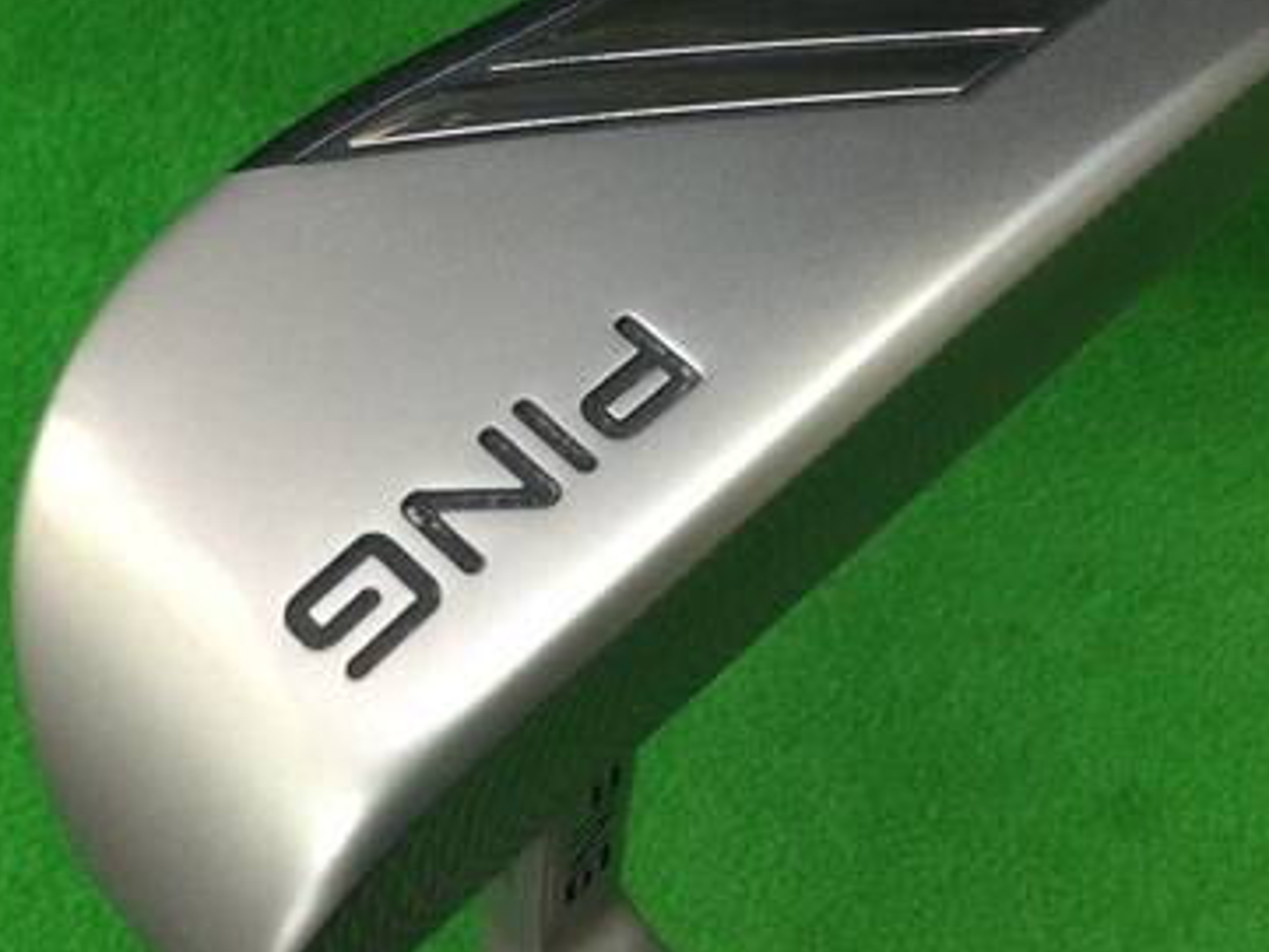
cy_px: 309
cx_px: 689
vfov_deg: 26.4
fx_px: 2017
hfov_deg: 34.9
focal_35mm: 55
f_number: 2.4
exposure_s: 1/30
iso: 100
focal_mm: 3.3
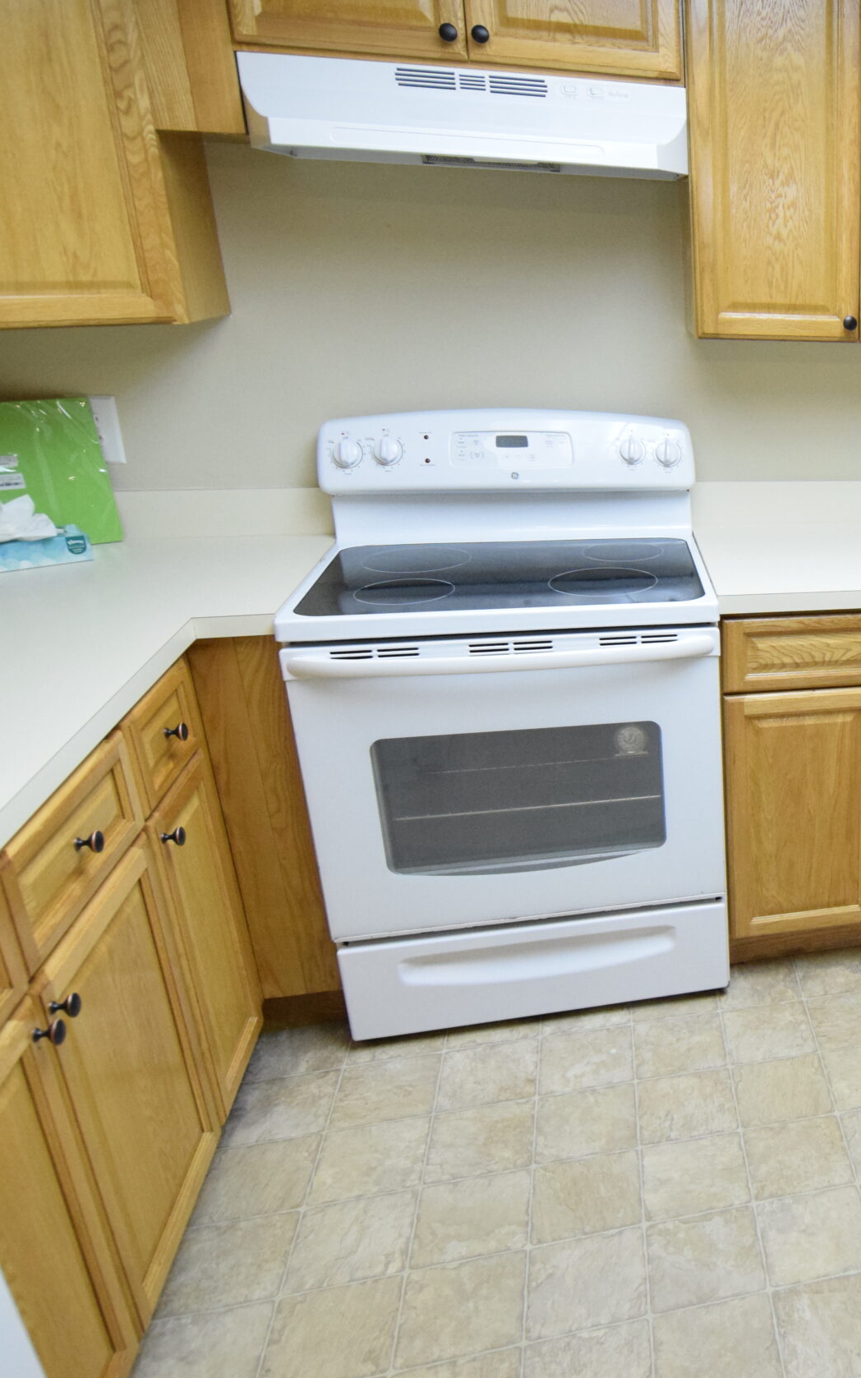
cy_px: 696
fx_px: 1051
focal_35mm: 28
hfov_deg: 37.0
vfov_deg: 66.5
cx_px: 960
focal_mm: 12
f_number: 6.3
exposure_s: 1/160
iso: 3200
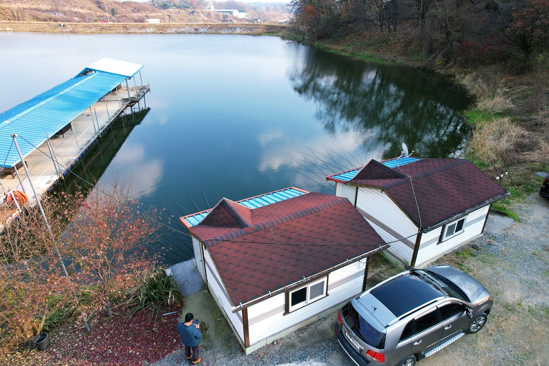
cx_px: 274
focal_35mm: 22
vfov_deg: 57.2
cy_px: 183
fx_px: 336
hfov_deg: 78.6
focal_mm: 8.38
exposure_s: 1/400
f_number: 2.8
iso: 100
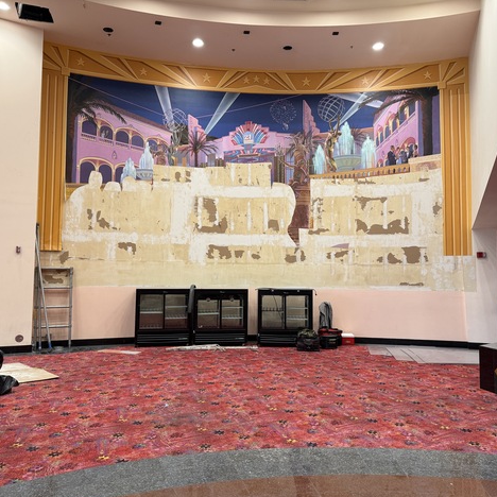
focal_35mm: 29
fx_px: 471
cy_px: 253
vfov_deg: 55.6
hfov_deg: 55.6
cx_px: 236
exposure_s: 1/120
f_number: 1.78
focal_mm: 6.76
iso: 200
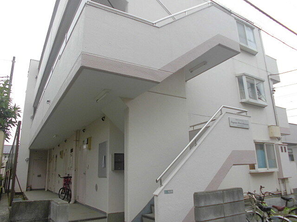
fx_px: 223
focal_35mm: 26
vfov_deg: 53.1
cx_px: 148
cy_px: 111
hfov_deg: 67.3
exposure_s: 1/400
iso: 100
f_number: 3.5
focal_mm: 4.6
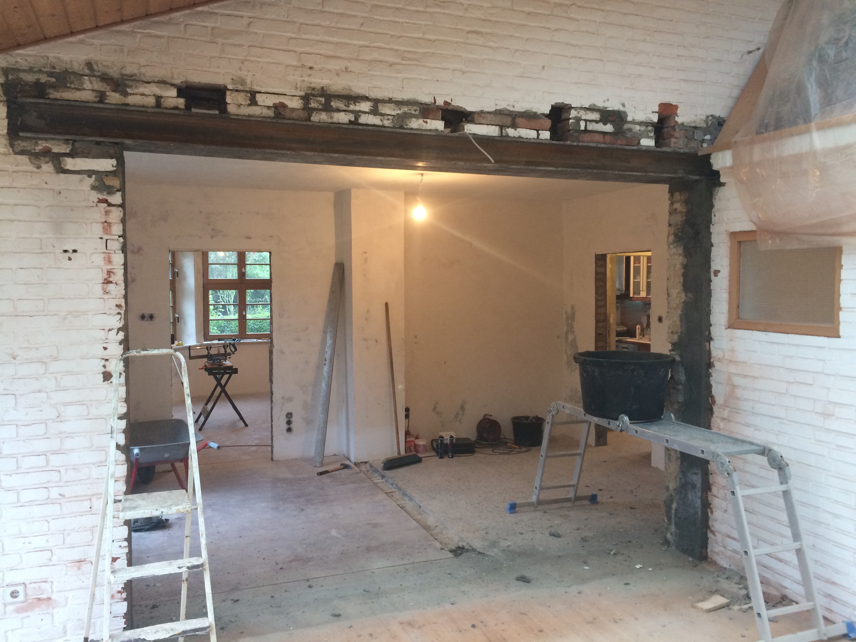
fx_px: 717
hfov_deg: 61.7
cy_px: 321
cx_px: 428
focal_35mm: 29
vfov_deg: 48.2
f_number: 2.2
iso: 125
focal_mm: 4.15
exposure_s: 1/33
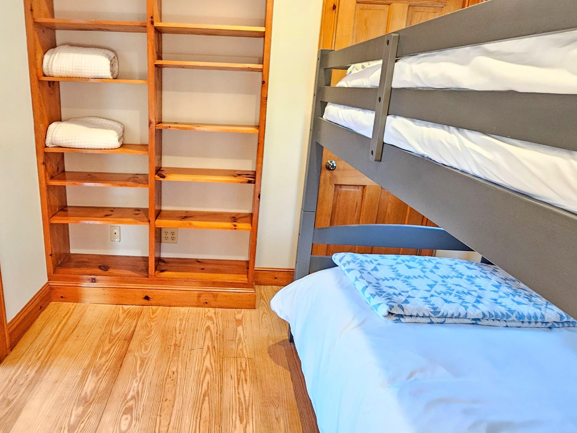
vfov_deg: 65.5
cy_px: 177
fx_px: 333
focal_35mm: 20
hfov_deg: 80.8
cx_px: 231
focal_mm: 2.2
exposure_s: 1/30
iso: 320
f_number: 2.2
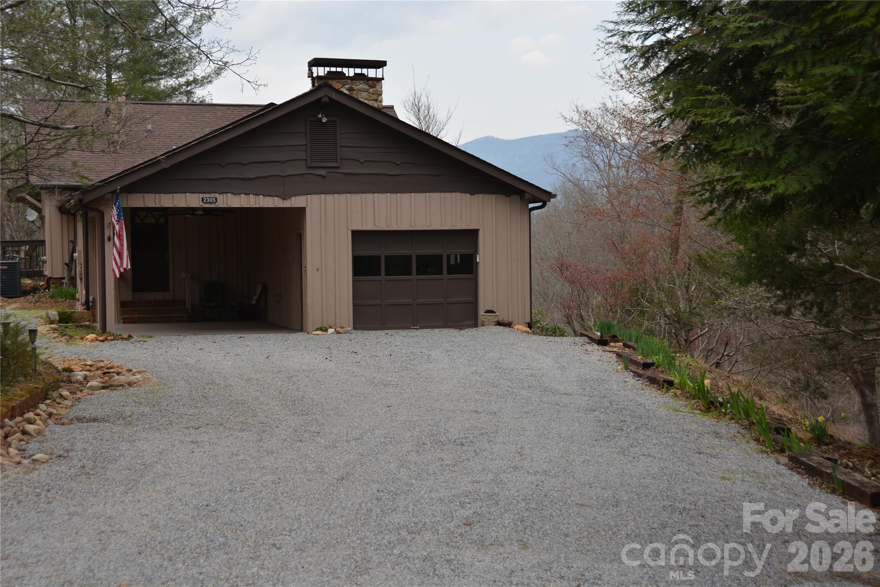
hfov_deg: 31.9
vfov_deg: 21.6
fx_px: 1540
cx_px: 440
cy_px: 294
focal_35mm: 63
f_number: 6.3
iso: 100
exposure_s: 1/200
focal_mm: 42
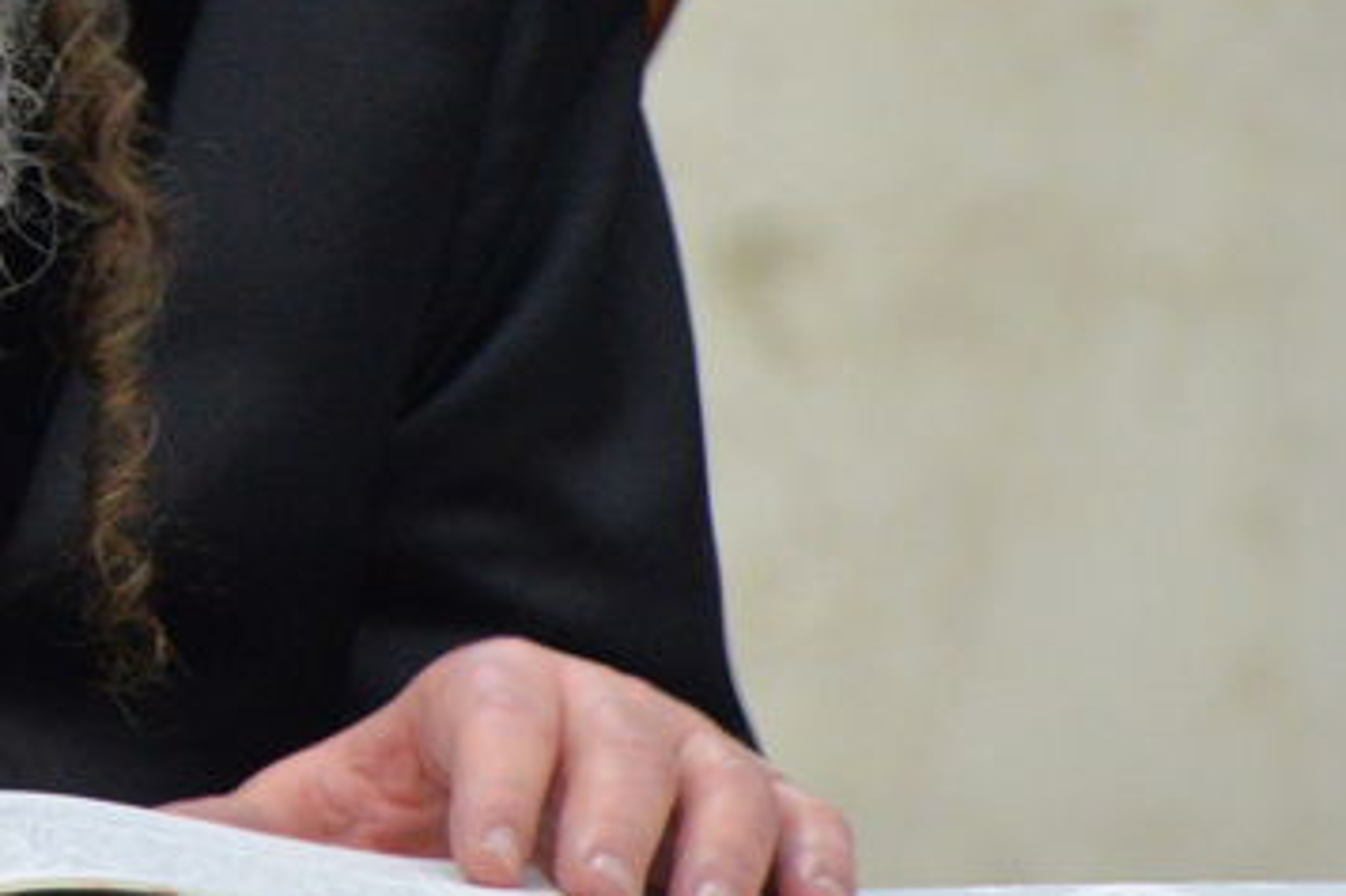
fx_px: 44134
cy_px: -159
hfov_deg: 1.7
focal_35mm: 1181
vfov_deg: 1.2
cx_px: -563
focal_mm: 300
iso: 4000
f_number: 6.3
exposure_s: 1/200
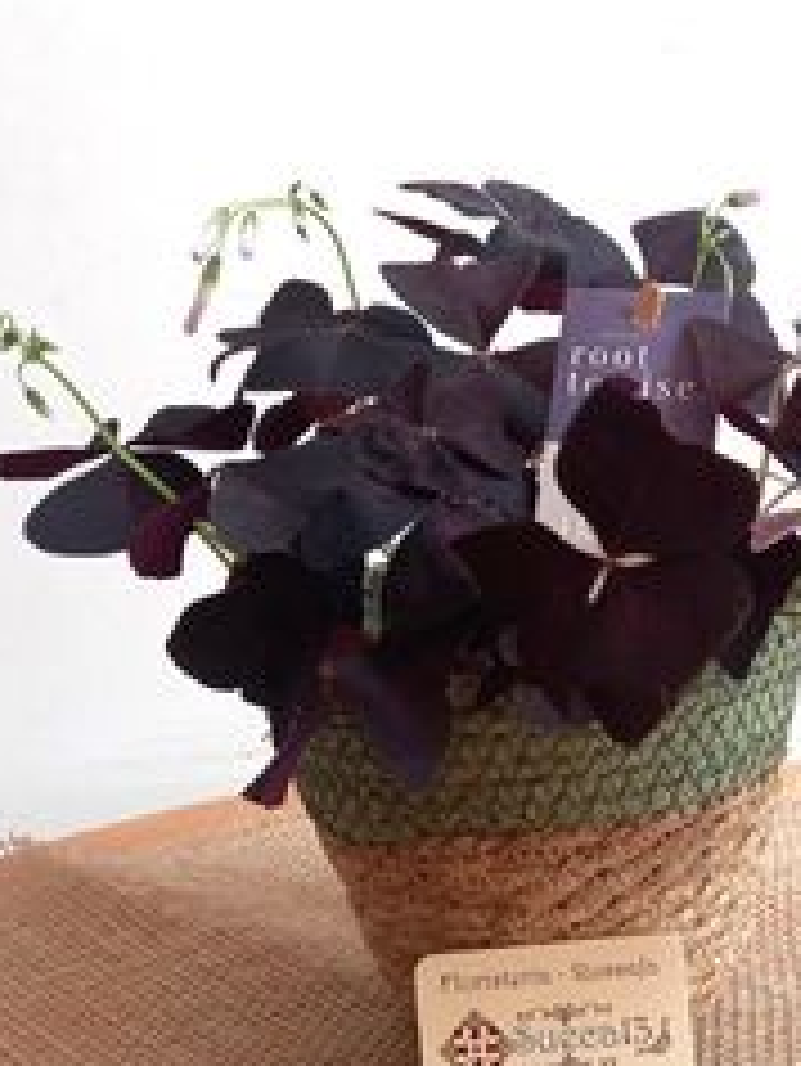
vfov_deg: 41.6
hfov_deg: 31.9
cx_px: 554
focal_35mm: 45
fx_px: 1387
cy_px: 688
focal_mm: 4.6
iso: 64
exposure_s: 1/50
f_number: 2
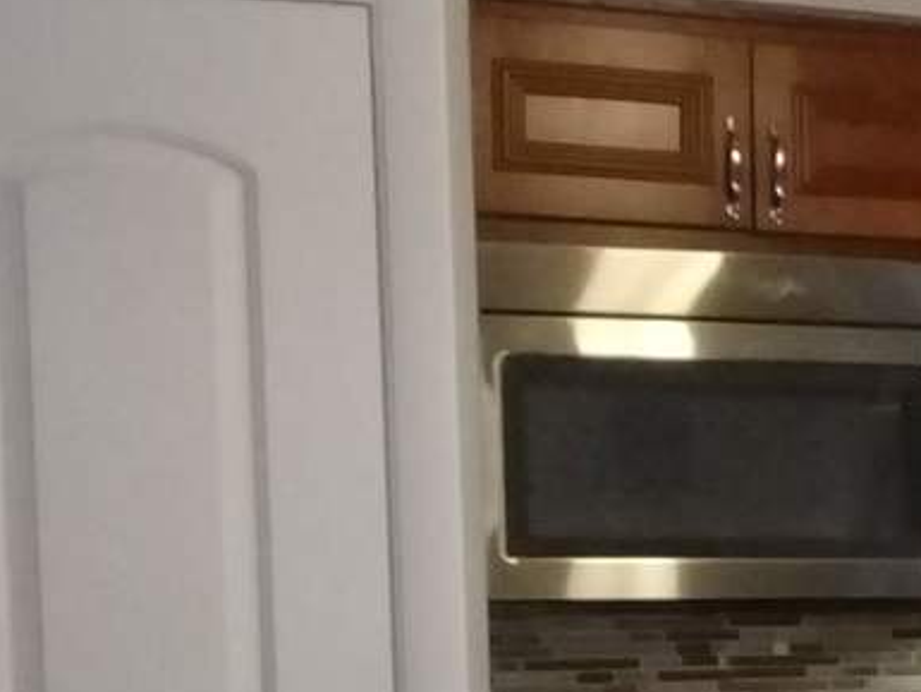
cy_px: 814
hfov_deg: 15.3
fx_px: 3087
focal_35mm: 116
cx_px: 1486
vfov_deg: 12.5
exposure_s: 1/33
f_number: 2.2
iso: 400
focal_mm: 3.3
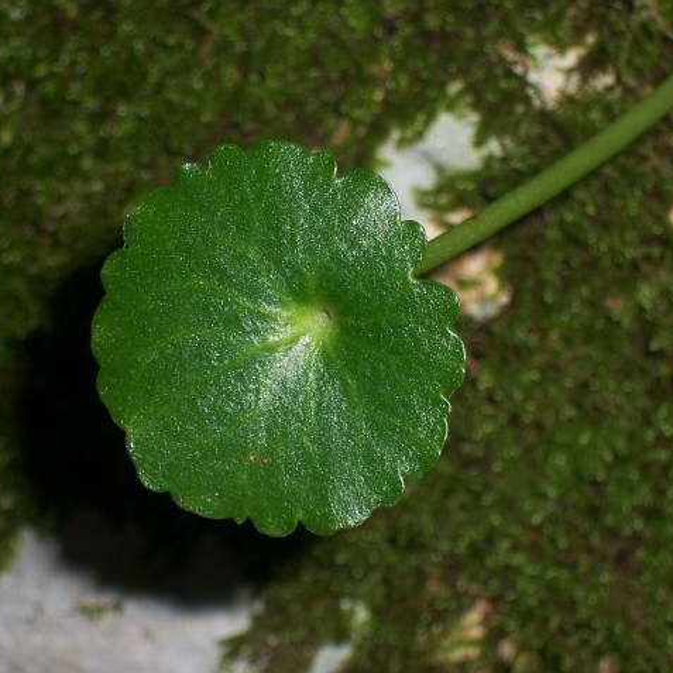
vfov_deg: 14.4
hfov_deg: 14.4
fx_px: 2662
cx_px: 327
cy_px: 337
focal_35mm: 121
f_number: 4.6
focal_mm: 16.8
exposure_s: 1/90
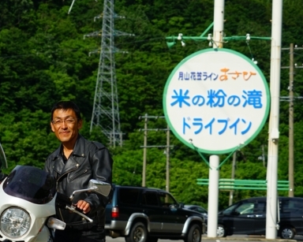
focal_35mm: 137
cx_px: 69
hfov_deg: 14.0
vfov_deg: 11.2
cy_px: 189
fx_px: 1228
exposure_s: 1/2000
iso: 320
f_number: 5.6
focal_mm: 70
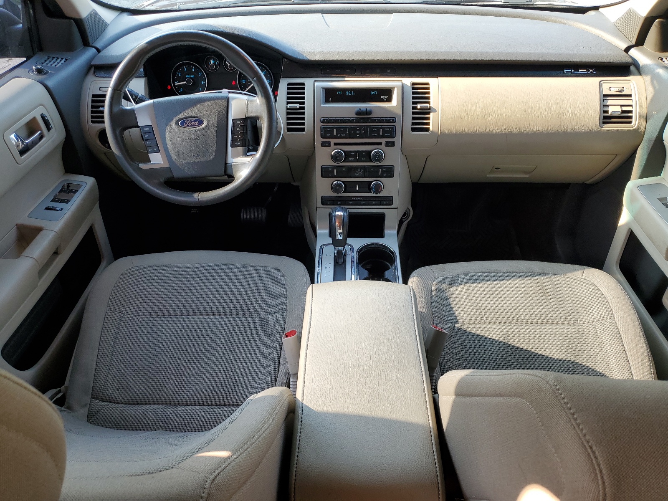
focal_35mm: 26
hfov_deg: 67.3
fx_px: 502
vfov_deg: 53.1
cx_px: 334
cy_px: 250
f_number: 1.5
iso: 50
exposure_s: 1/161
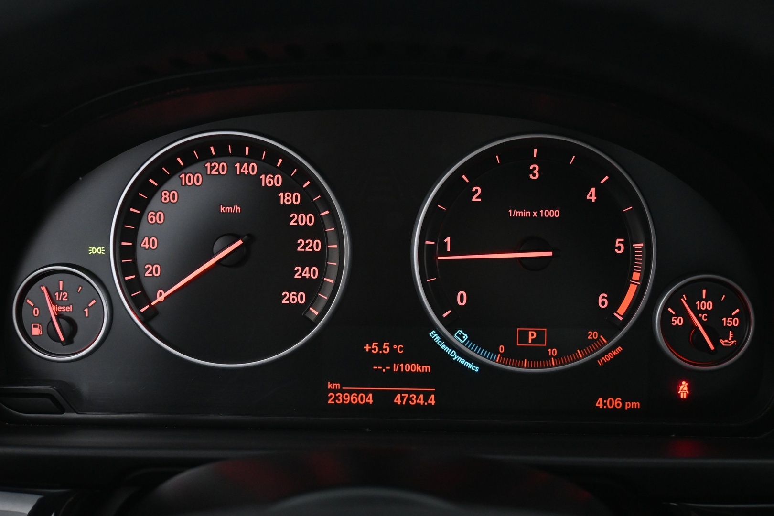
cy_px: 258
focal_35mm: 40
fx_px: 855
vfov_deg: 33.6
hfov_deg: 48.7
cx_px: 387
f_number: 4.5
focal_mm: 26.5
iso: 2800
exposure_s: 1/40
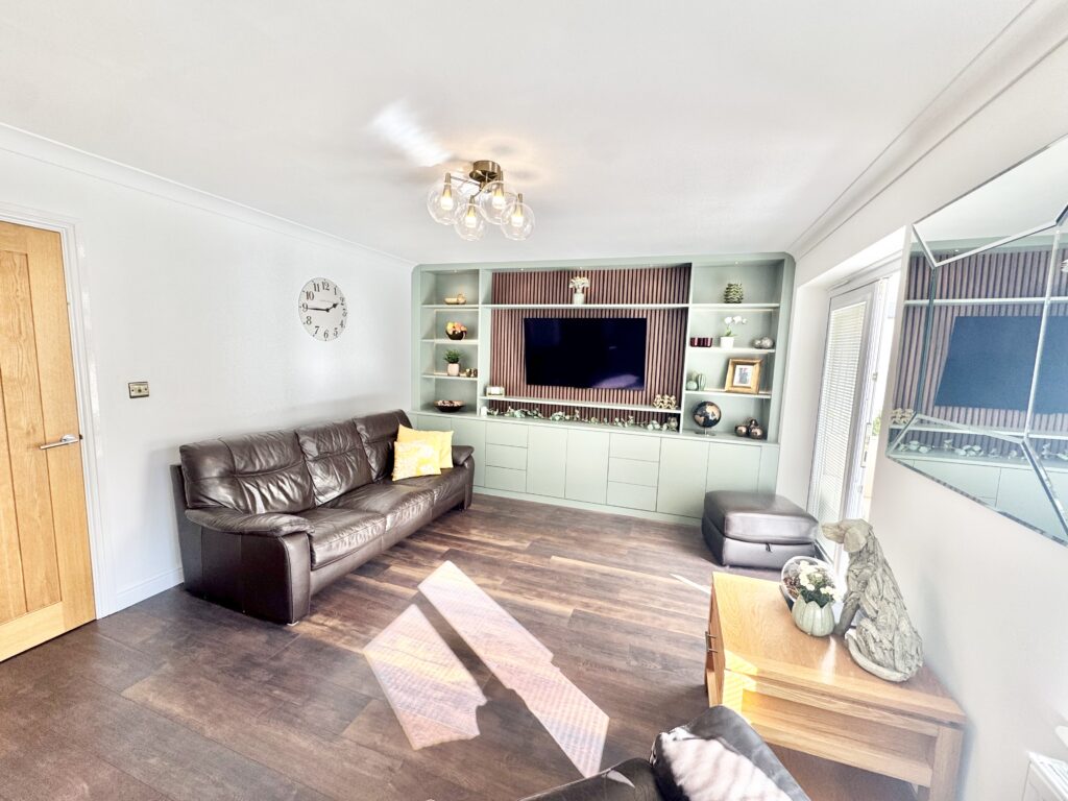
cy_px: 400
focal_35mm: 14
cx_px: 534
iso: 100
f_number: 2.2
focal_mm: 2.22
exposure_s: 1/99
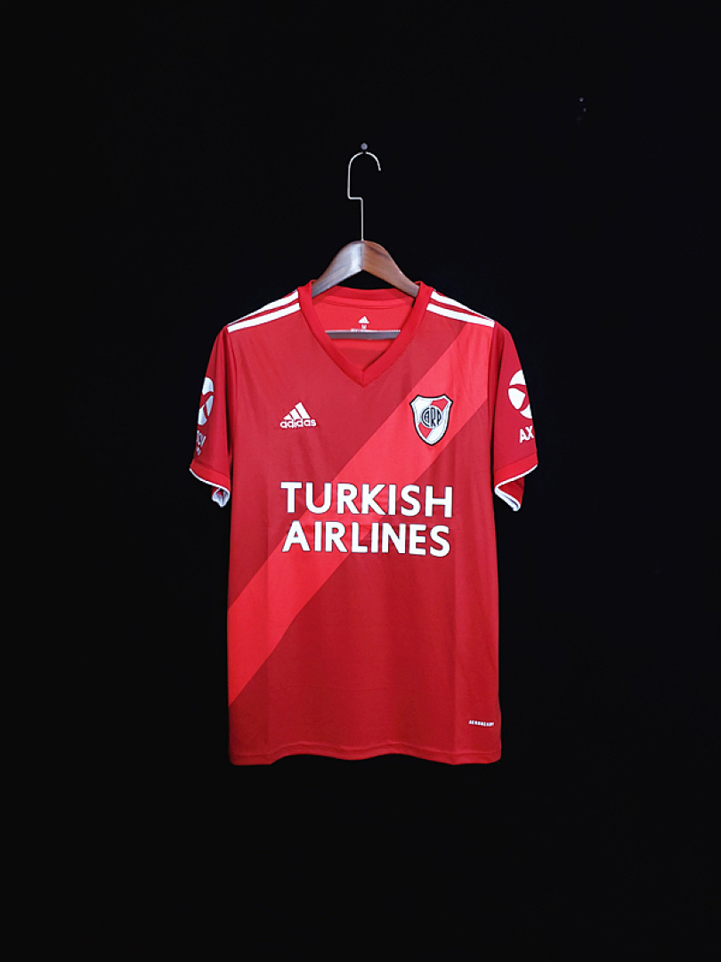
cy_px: 481
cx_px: 360
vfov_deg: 67.3
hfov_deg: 53.1
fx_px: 722
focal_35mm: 26
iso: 200
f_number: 1.5
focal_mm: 4.3
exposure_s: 1/30
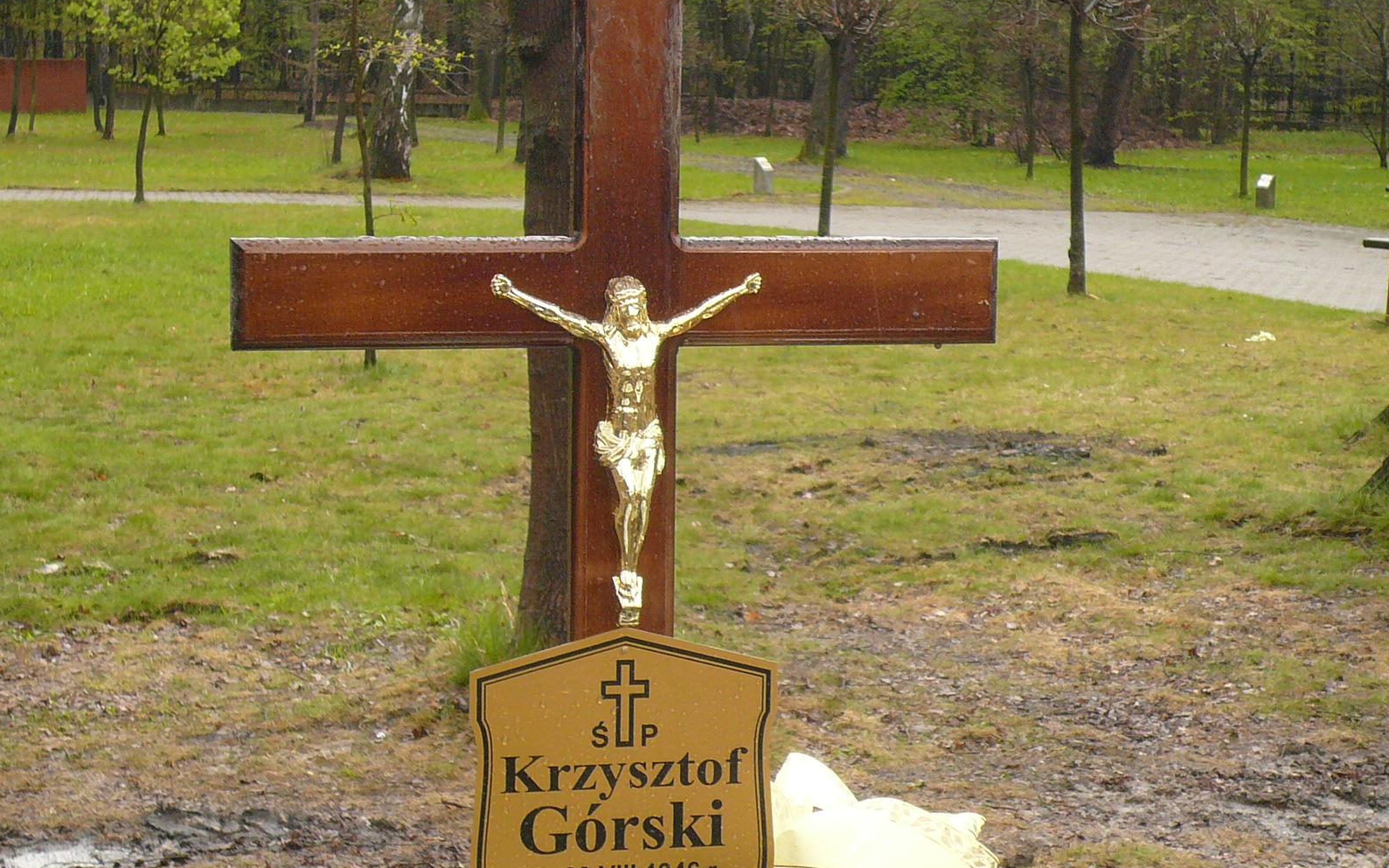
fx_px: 2990
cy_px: 516
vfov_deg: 16.5
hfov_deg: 26.1
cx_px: 693
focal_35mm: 79
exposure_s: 1/125
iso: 100
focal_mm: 8.1
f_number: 3.6
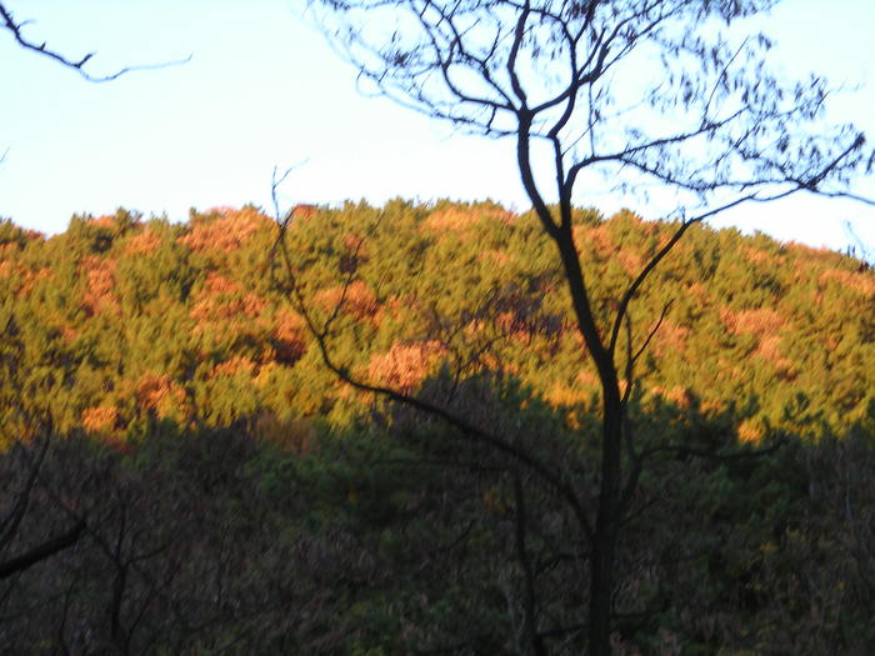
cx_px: 438
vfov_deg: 12.8
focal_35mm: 116
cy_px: 328
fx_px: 2932
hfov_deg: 17.0
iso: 63
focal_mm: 19.2
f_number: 5.3
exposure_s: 1/30
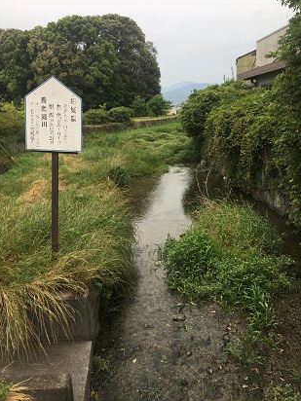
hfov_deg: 46.8
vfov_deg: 60.0
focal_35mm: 30
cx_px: 153
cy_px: 204
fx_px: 348
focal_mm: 4.15
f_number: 2.2
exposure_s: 1/452
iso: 25
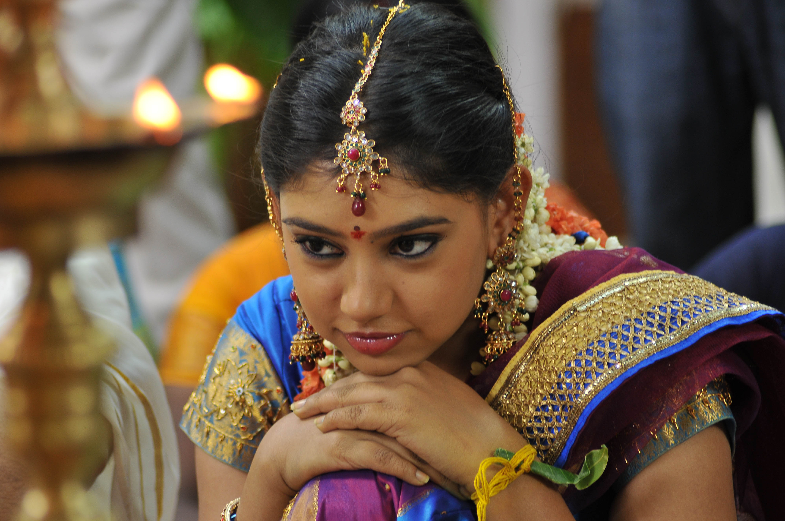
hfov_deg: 8.9
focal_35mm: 232
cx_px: 392
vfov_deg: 5.9
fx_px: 5064
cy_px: 260
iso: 320
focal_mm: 155
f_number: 5
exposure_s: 1/40
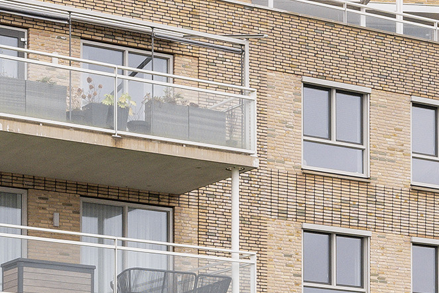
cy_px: 249
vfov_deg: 10.0
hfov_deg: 15.1
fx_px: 1658
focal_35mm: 136
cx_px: 183
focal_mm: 30
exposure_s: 1/100
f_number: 10
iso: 400
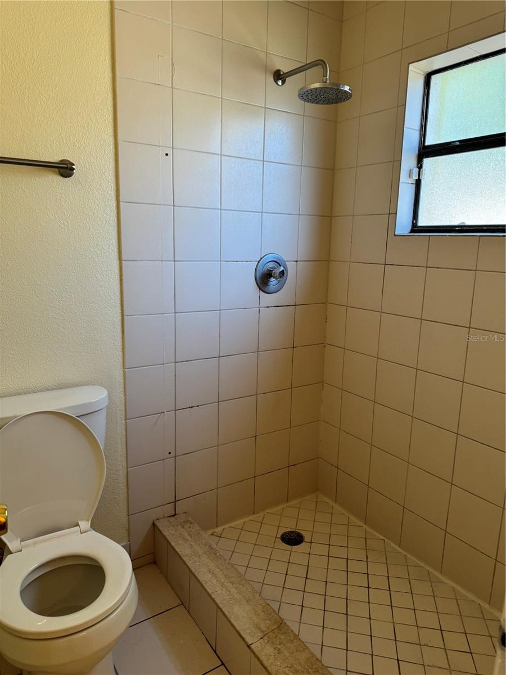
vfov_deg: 71.6
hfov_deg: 56.8
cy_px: 338
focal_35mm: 24
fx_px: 468
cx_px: 253
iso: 125
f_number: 1.78
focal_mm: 6.86
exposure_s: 1/120
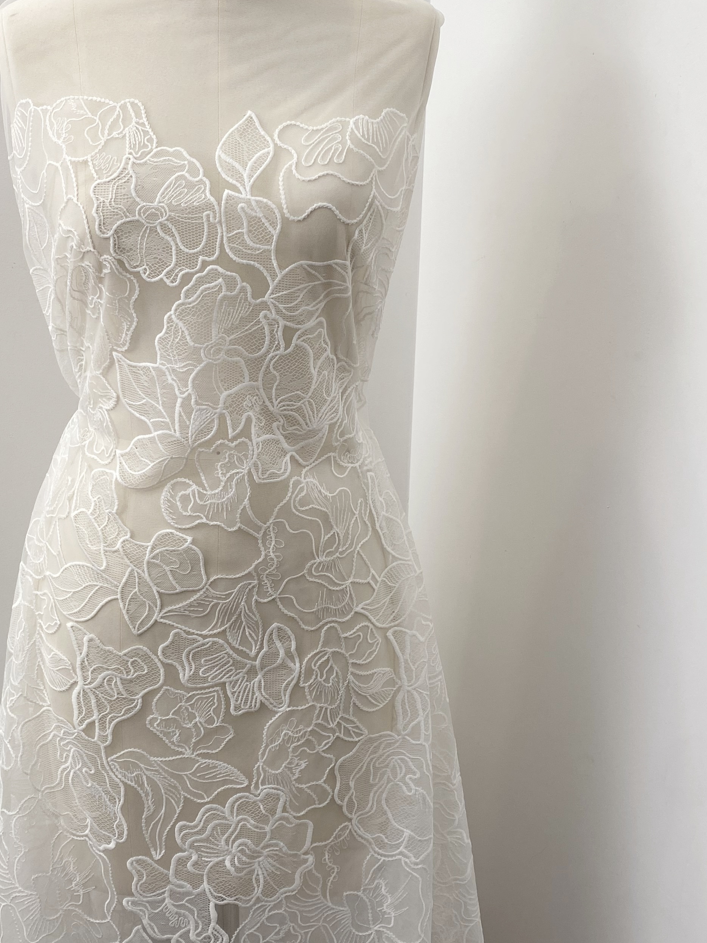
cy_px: 503
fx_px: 1144
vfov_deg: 44.8
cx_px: 227
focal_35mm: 42
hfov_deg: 34.0
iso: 32
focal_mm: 4.25
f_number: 1.8
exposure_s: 1/100
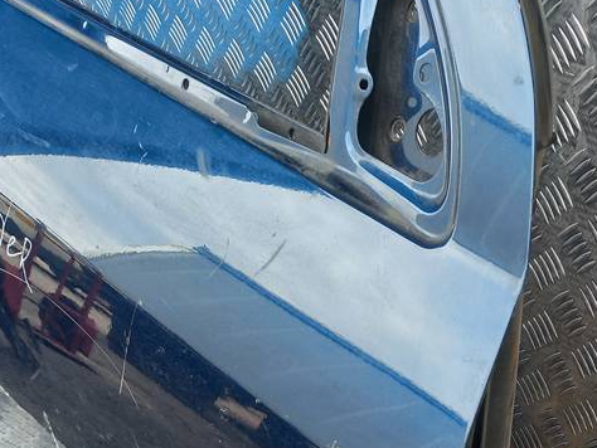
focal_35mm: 54
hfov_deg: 33.9
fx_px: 932
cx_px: 521
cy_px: 445
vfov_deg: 25.7
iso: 50
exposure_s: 1/100
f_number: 1.8
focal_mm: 4.6
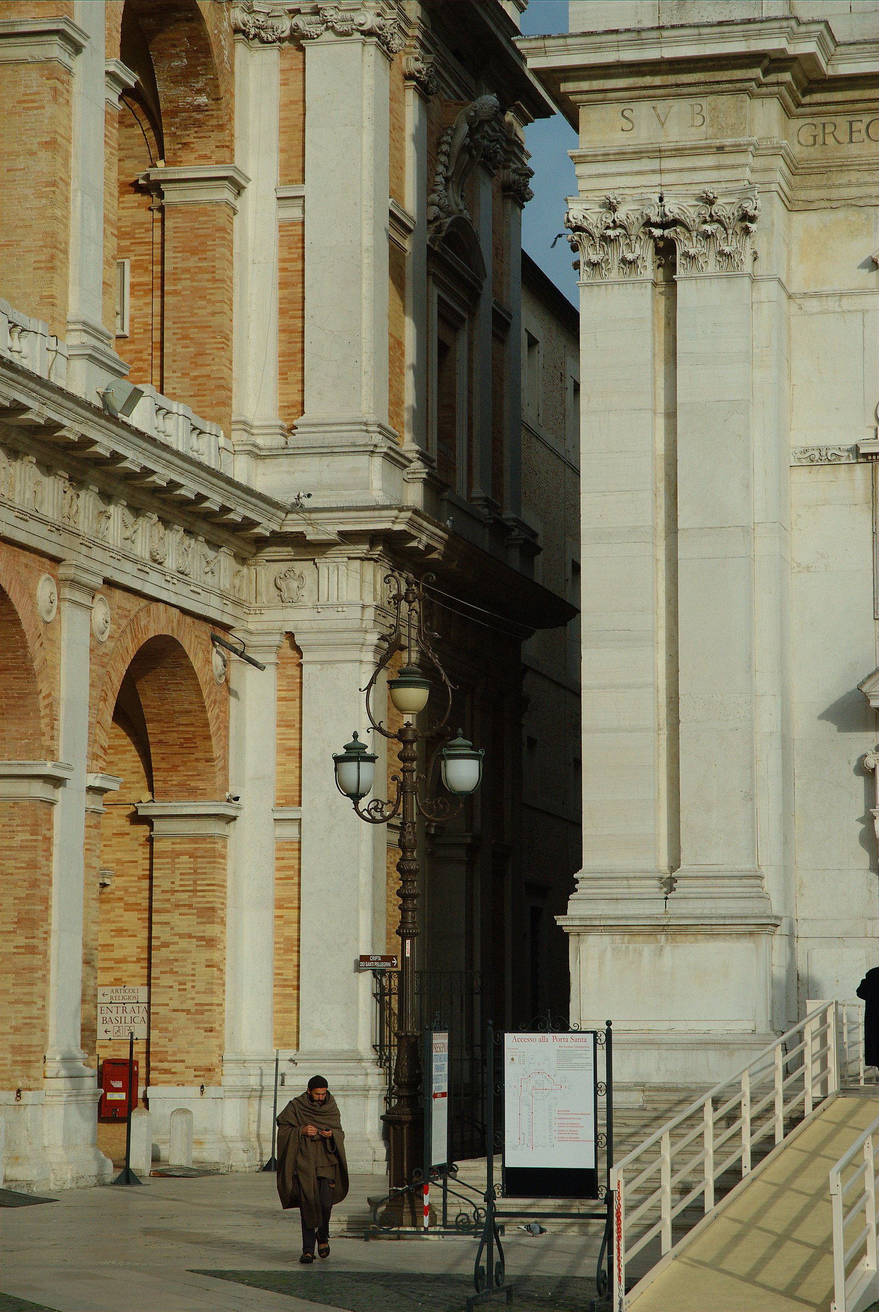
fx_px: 3396
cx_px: 440
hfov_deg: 14.7
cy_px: 656
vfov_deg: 21.9
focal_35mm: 93
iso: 400
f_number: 8
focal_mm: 62
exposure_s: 1/640
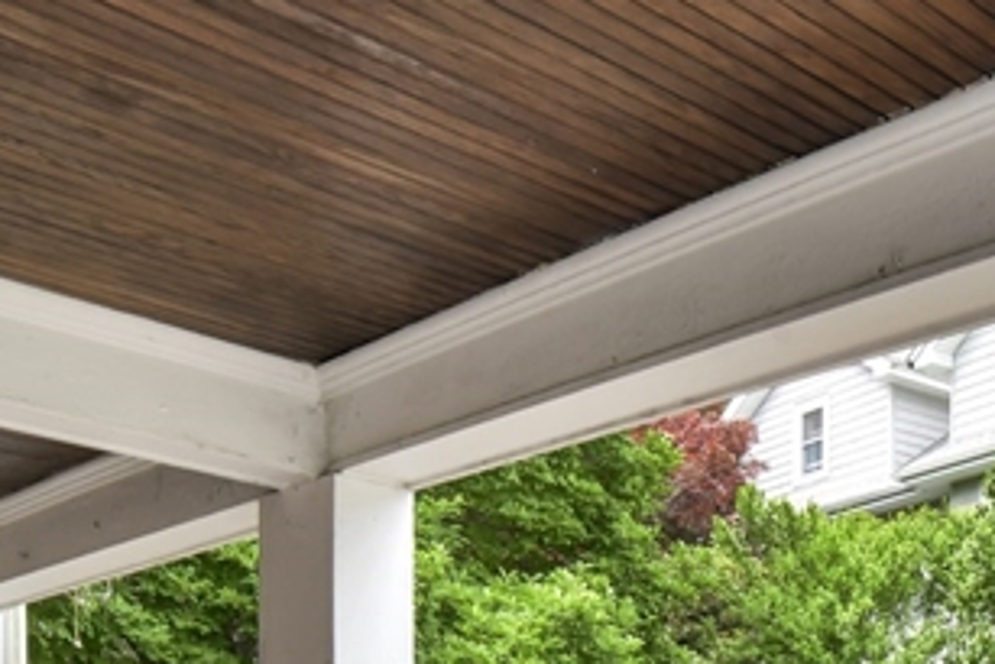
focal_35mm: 50
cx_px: 891
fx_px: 1383
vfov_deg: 22.6
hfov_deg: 37.1
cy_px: 970
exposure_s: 1/30
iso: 100
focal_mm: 15
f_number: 14
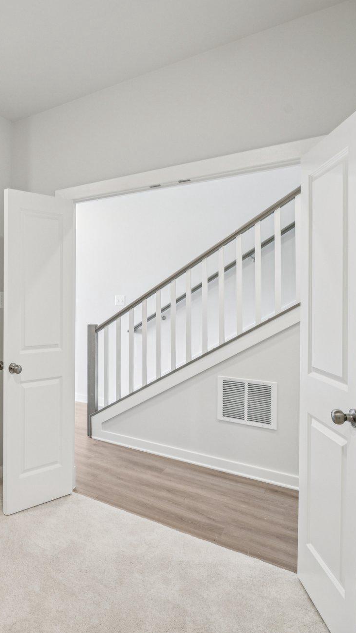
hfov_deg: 34.9
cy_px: 304
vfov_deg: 78.7
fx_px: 386
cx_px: -104
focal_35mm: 23
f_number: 8
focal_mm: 14
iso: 400
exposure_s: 1/15
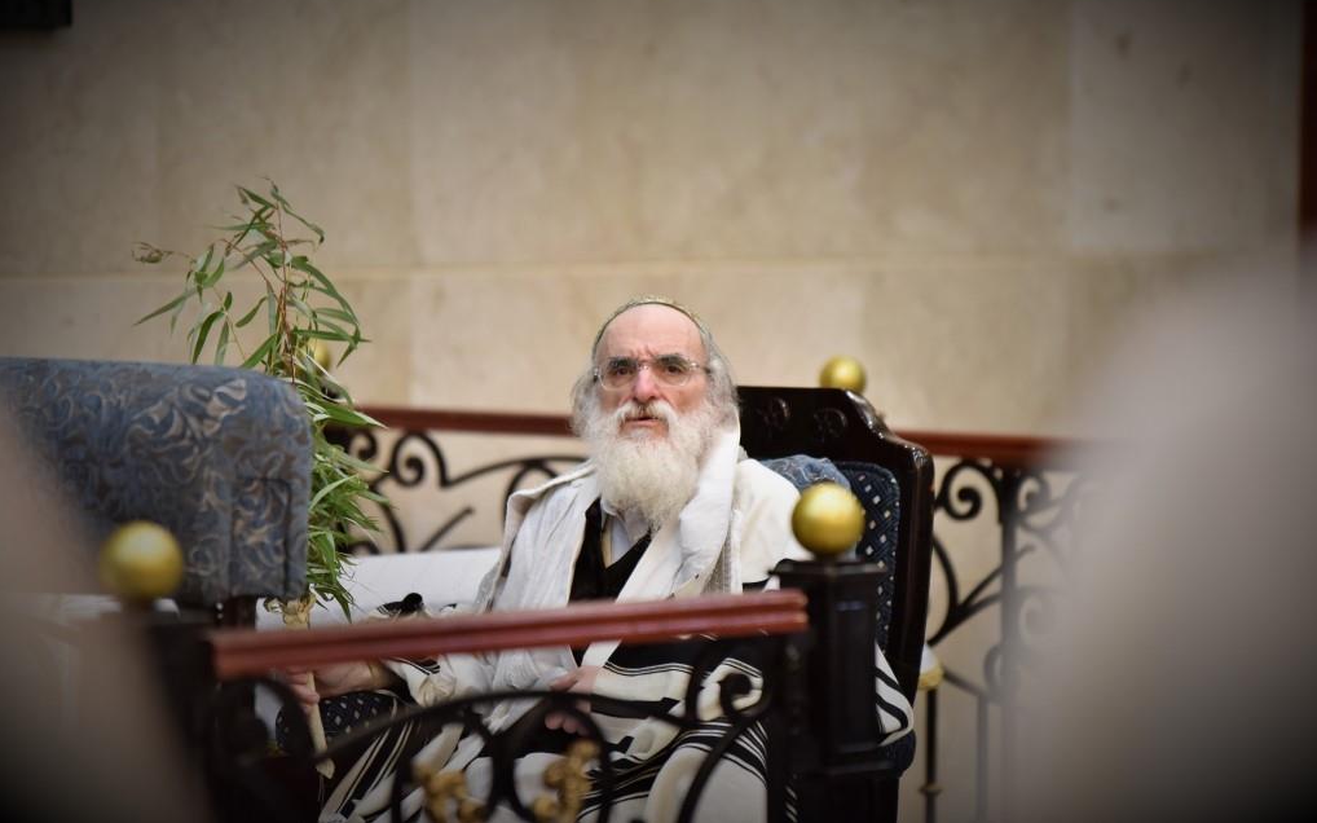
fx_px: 7357
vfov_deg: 6.4
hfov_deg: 10.2
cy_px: 382
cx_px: 658
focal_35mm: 205
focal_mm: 200
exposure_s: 1/640
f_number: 2.8
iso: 2000
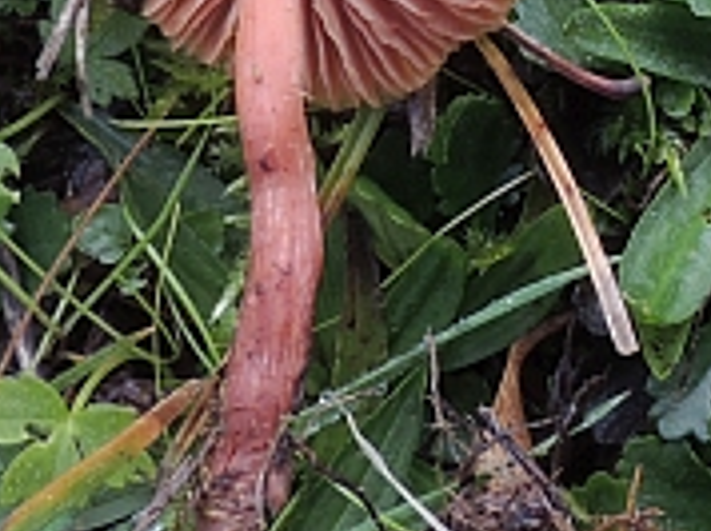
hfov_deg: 15.4
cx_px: 683
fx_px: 2585
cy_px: -347
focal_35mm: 126
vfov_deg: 11.1
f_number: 7.6
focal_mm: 4.9
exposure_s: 1/25
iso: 100
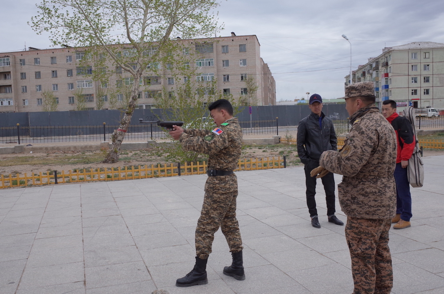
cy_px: 147
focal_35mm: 35
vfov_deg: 37.7
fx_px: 431
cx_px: 222
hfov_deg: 54.5
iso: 200
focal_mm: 18.3
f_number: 4
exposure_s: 1/2000
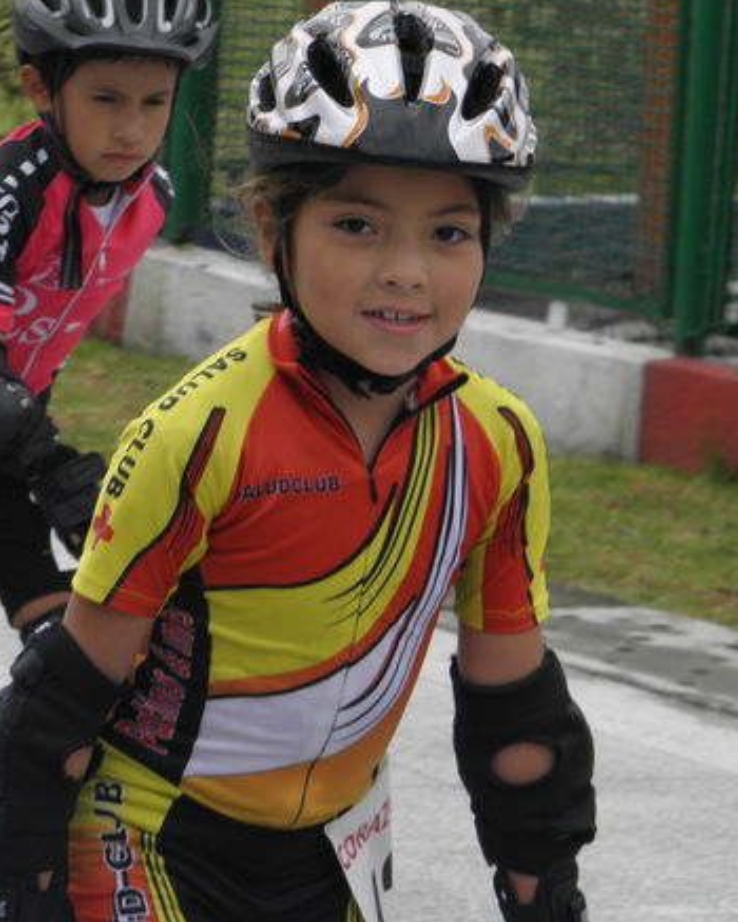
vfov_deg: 7.7
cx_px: 350
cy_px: 452
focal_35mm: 250
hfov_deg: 6.2
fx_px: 6821
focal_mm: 31.4
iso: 100
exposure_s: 1/500
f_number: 5.1
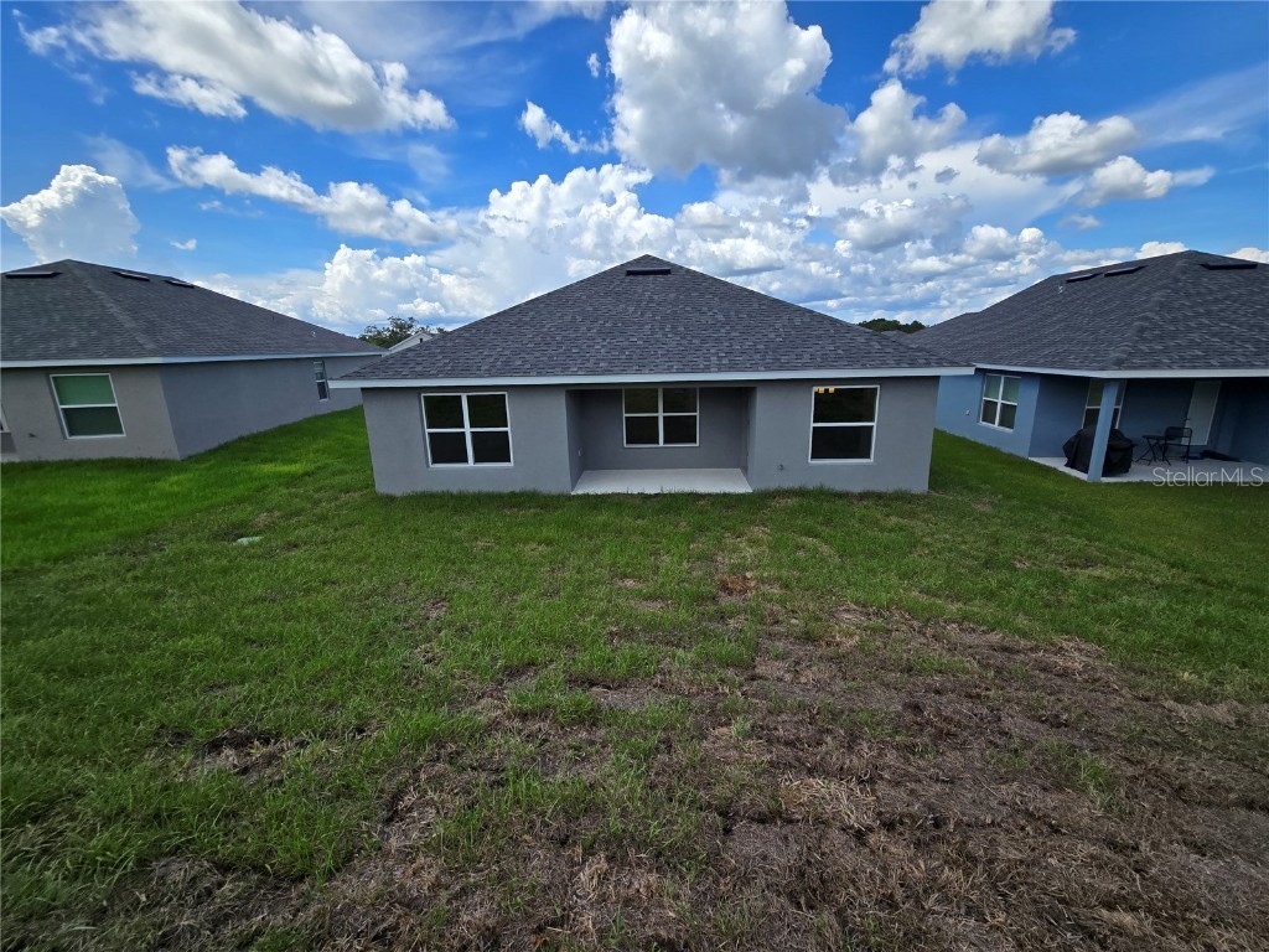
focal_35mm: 13
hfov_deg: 106.2
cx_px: 634
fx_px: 477
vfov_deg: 89.9
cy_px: 476
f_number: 2.2
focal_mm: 2.2
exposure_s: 1/1709
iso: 50
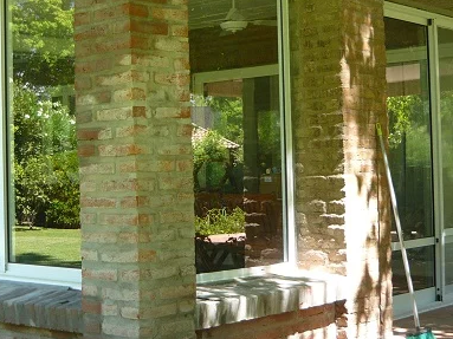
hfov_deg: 27.2
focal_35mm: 69
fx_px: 903
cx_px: 48
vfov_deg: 21.3
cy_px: 139
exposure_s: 1/80
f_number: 2.8
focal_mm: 5.5
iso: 100
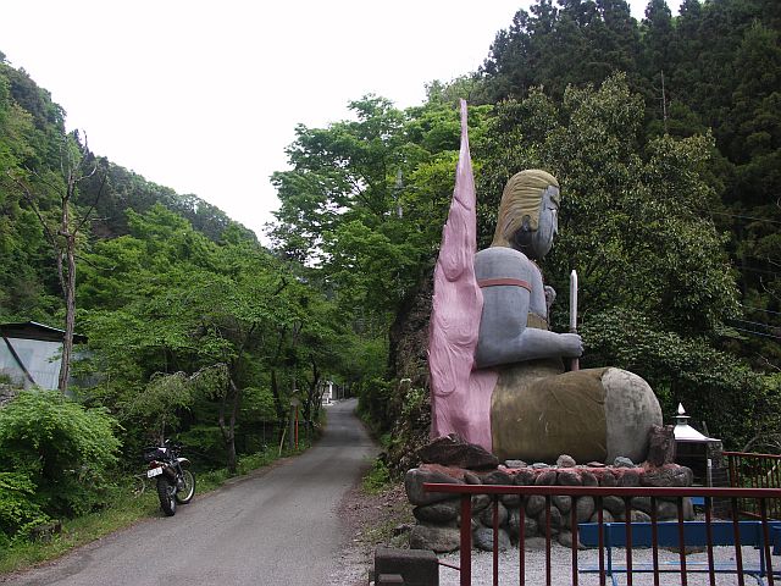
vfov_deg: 49.7
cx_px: 390
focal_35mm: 28
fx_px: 632
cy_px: 293
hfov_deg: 63.4
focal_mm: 7.3
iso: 50
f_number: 4
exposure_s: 1/125
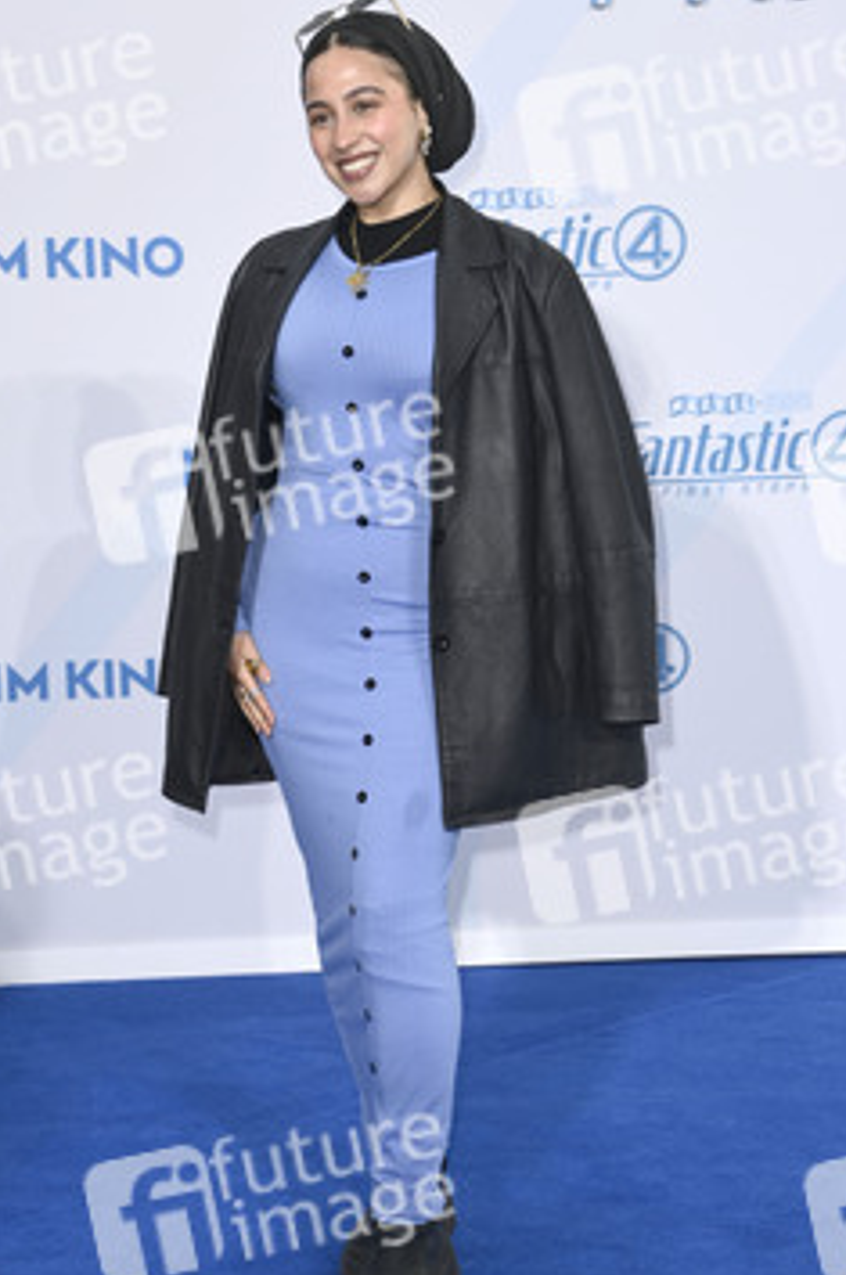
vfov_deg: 19.7
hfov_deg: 13.1
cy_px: 659
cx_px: 374
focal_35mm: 104
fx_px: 3677
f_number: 5.6
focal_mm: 92
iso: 400
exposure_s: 1/250
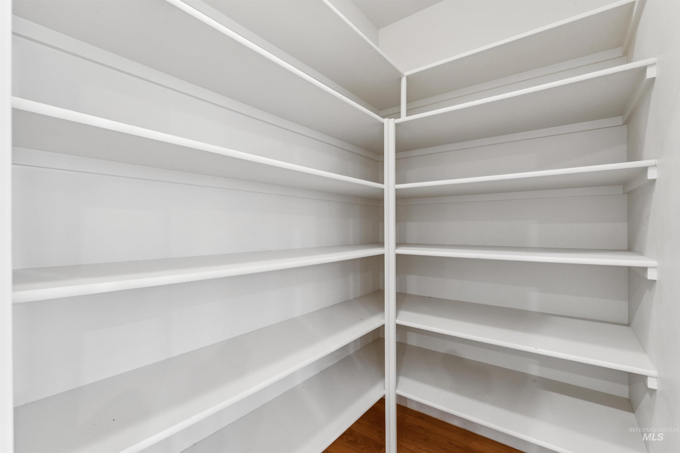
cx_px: 340
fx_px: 304
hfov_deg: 96.4
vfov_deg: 73.4
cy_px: 226
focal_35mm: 16
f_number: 13
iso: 400
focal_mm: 16.1
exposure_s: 1.6
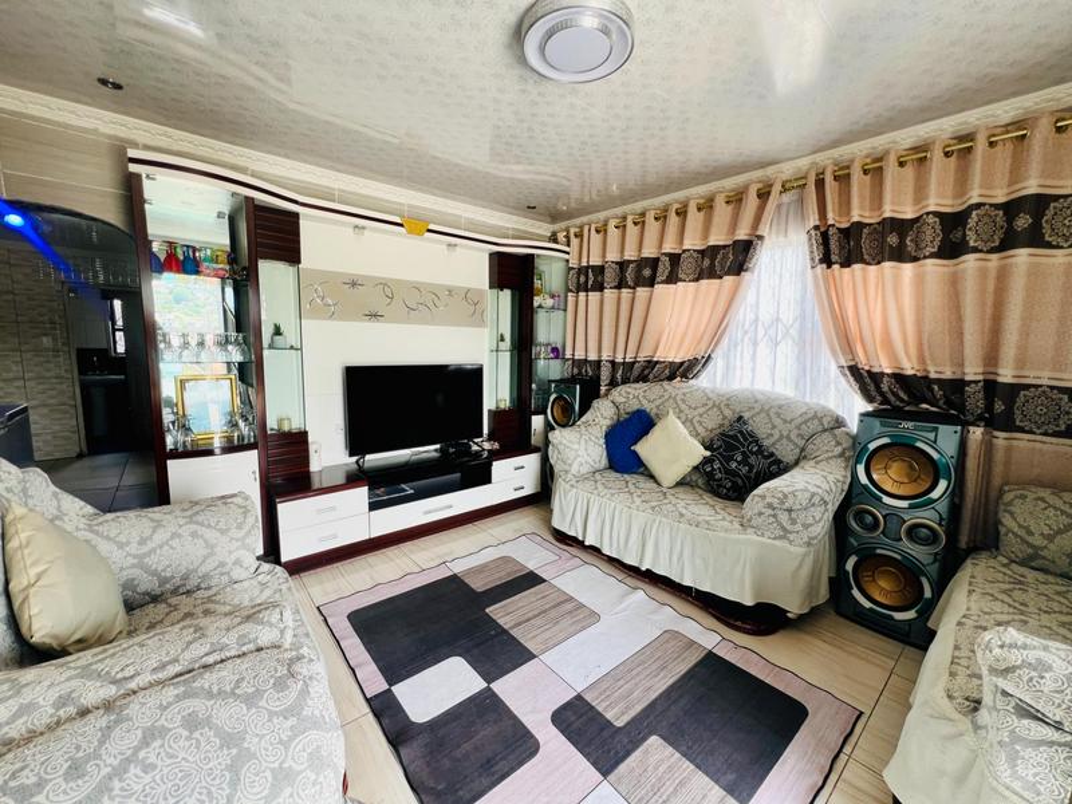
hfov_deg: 106.2
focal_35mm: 13
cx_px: 536
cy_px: 402
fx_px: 403
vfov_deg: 89.9
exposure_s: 1/56
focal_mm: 1.57
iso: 50
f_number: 1.8
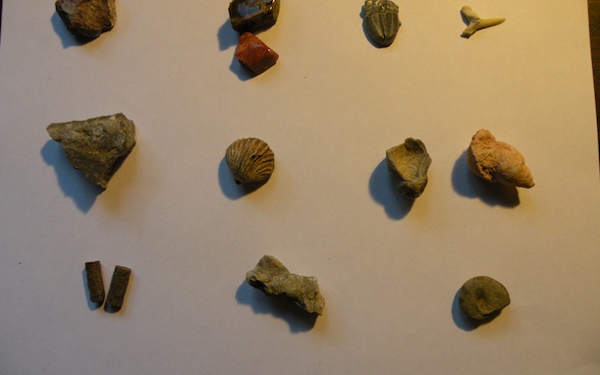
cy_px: 170
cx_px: 294
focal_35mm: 30
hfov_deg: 62.9
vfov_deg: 41.8
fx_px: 491
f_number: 2.8
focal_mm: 4.7
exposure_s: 1/60
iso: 228
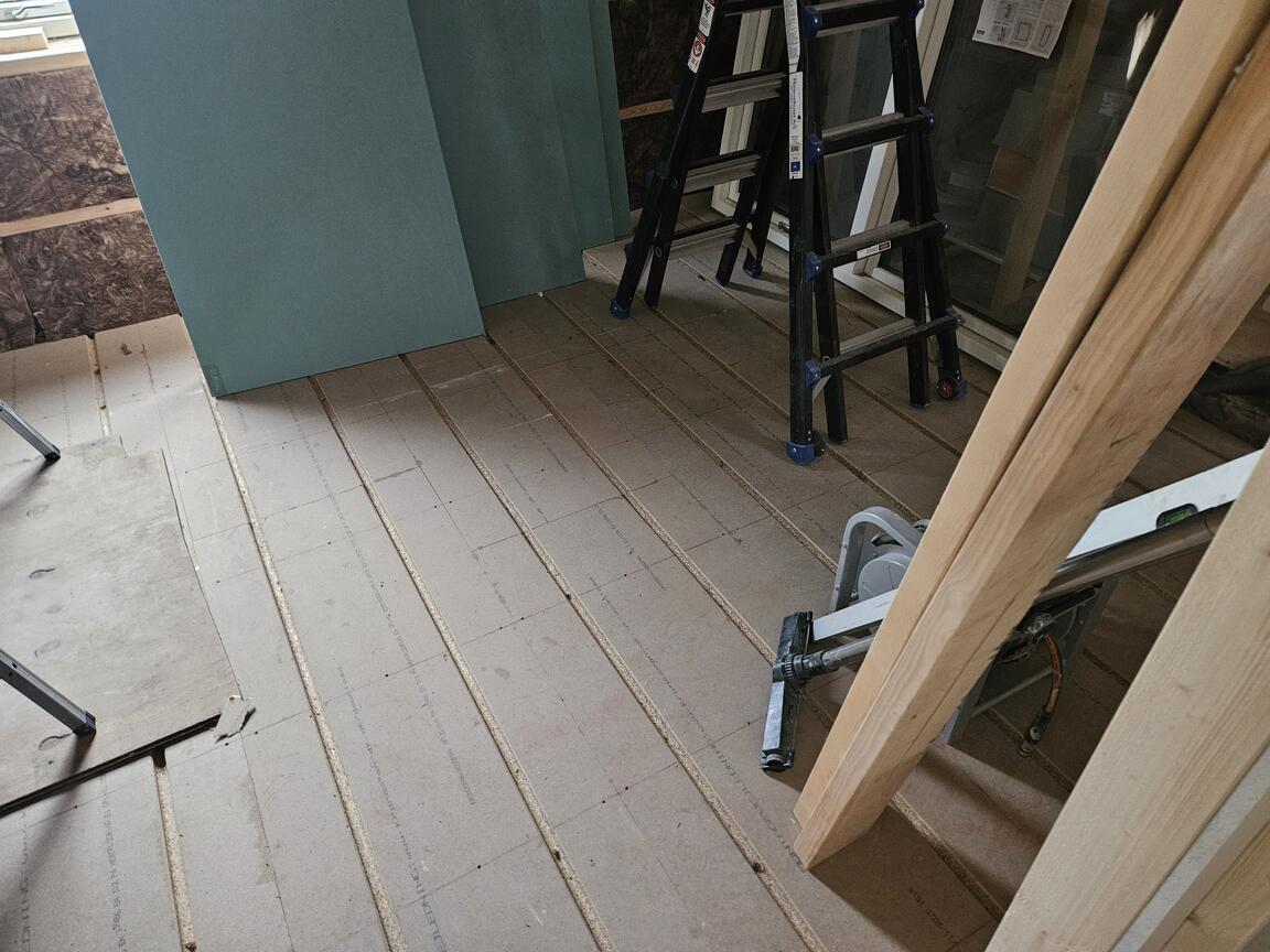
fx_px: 844
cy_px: 476
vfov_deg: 58.9
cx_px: 635
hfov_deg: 73.9
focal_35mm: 23
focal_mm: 5.4
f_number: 1.8
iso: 640
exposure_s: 1/25
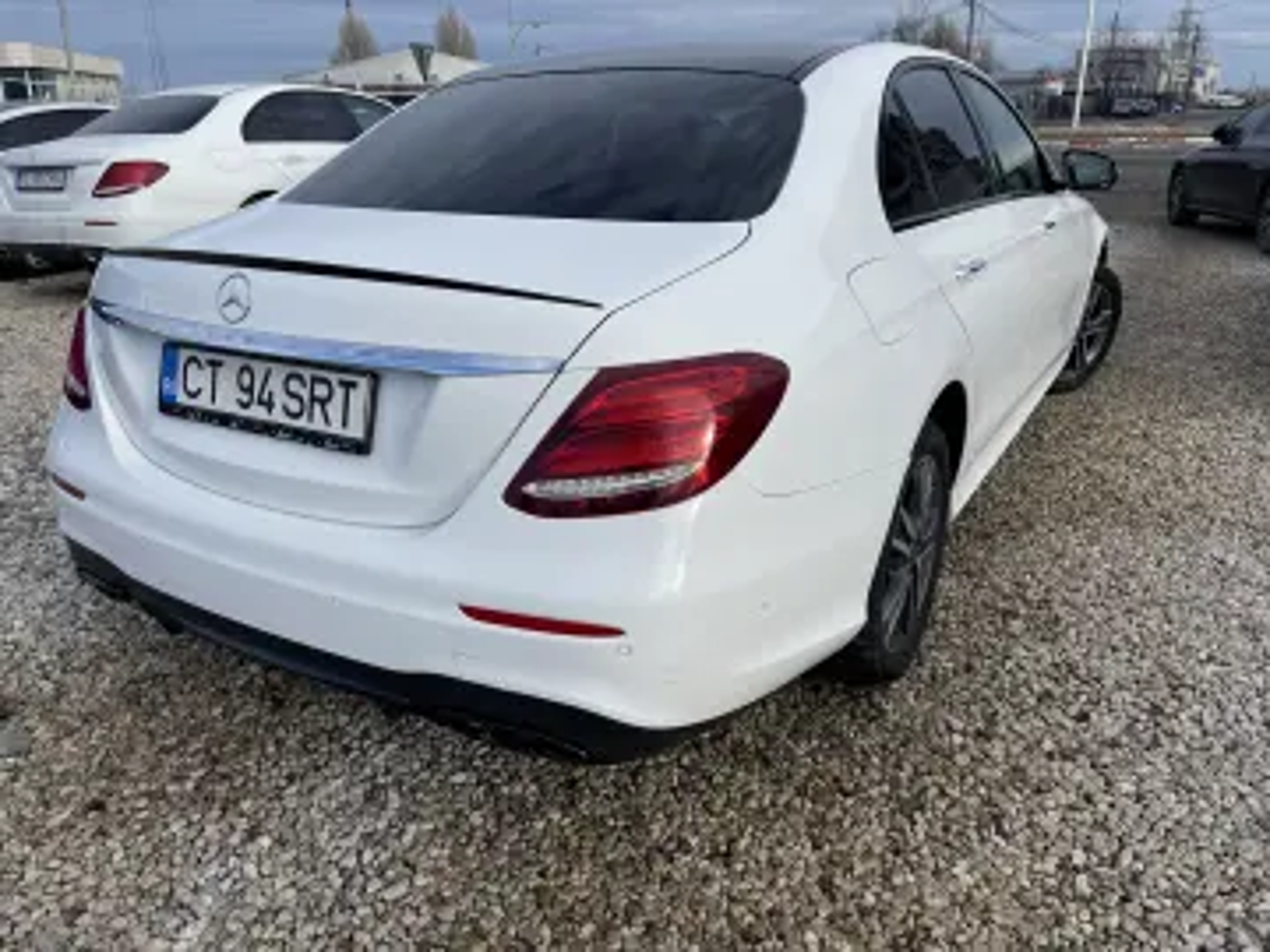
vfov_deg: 54.9
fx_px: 917
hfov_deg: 69.4
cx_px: 635
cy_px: 476
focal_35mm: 25
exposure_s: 1/3922
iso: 32
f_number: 1.6
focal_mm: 5.1
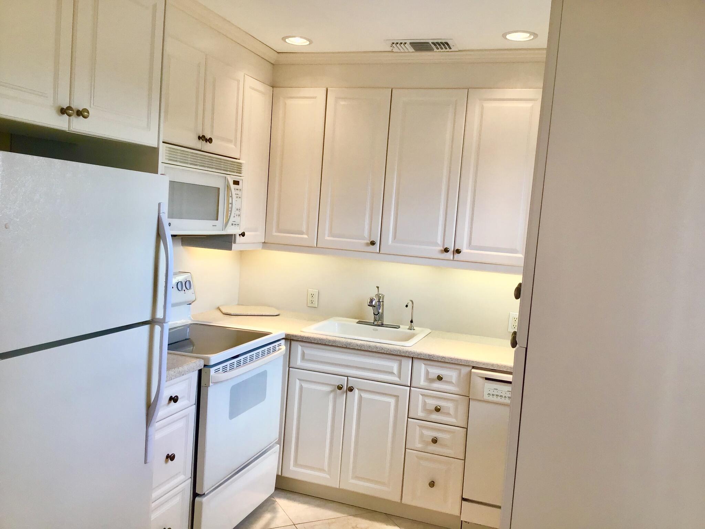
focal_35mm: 31
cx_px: 352
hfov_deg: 58.4
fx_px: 631
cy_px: 264
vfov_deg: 45.4
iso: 32
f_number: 2.4
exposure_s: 1/120
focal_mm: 3.3
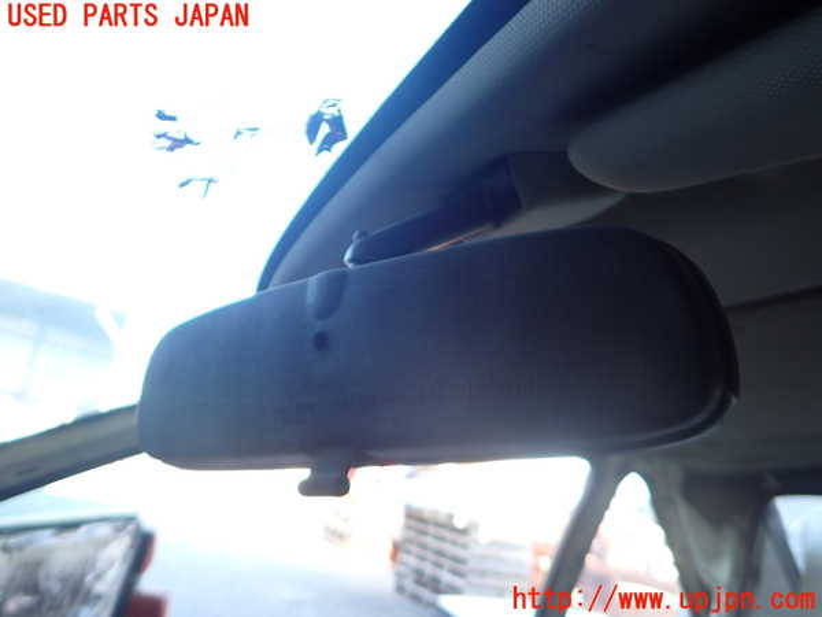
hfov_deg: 69.4
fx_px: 594
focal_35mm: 25
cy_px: 308
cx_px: 411
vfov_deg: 54.9
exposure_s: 1/100
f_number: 2
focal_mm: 4.5
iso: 200
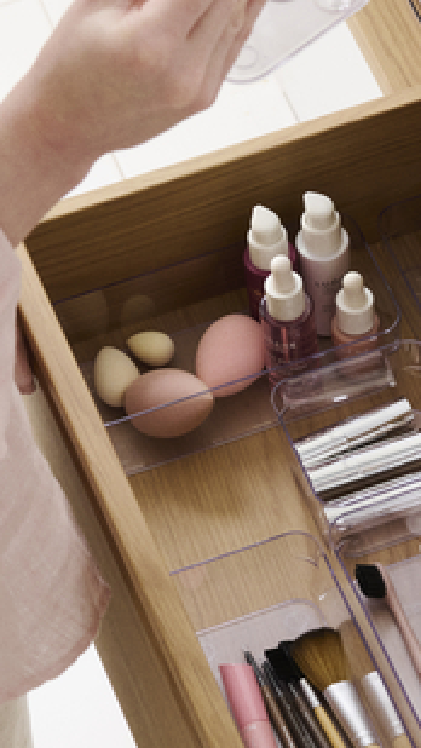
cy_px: 552
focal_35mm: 195
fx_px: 3867
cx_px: 604
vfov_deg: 11.0
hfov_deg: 6.2
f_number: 10
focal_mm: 72
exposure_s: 1/6
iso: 400
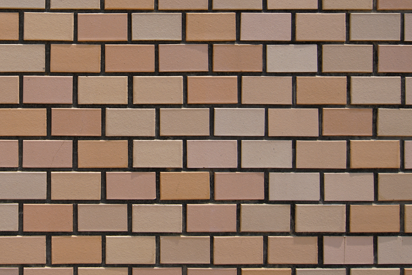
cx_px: 74
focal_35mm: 34
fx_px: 389
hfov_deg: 51.7
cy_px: 66
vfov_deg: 37.8
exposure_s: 1/800
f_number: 5.6
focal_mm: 16
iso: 200
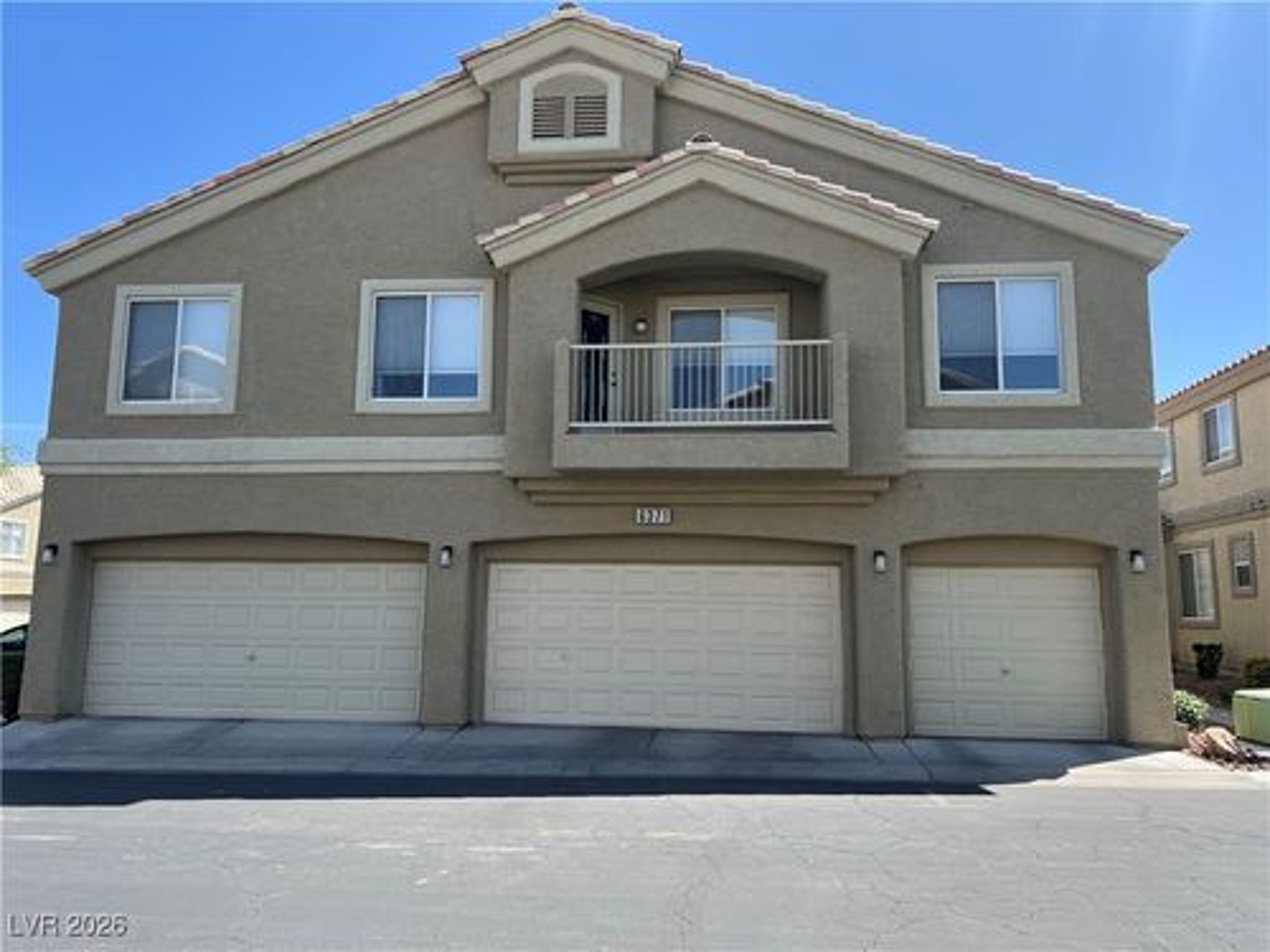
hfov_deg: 67.3
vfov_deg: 53.1
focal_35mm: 26
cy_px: 476
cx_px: 635
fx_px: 954
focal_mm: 5.7
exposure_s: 1/1808
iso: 50
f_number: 1.5
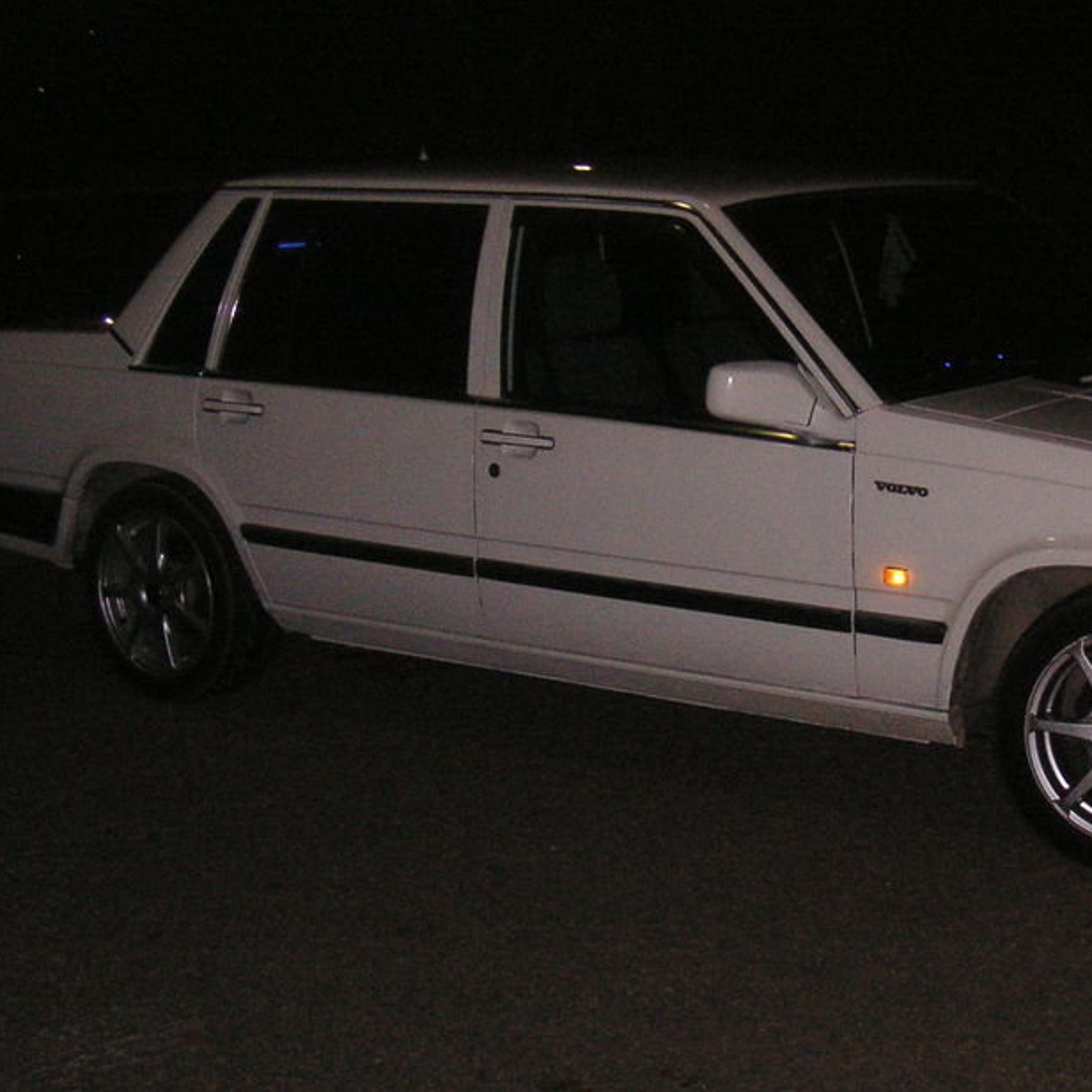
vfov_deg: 25.4
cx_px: 769
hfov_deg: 25.2
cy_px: 555
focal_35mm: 68
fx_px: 2427
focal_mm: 6.1
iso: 160
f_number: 2.8
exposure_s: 1/45
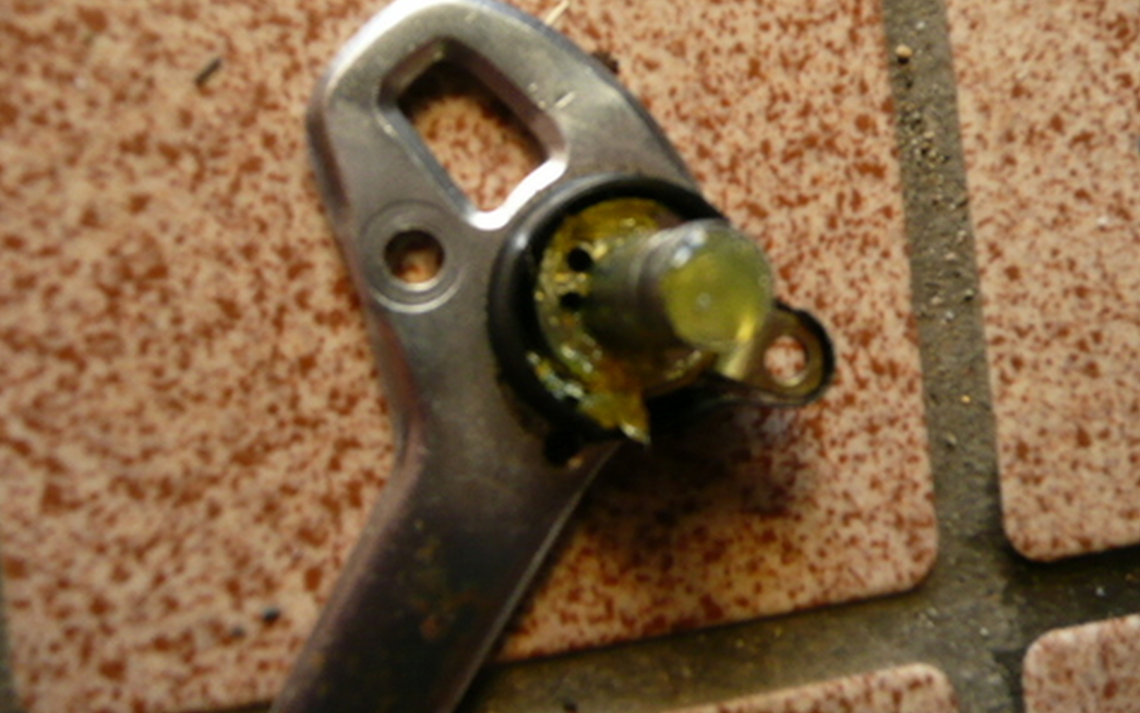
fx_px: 932
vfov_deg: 41.7
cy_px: 286
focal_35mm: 30
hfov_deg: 62.9
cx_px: 566
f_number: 3.3
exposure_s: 1/30
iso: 200
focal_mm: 4.6
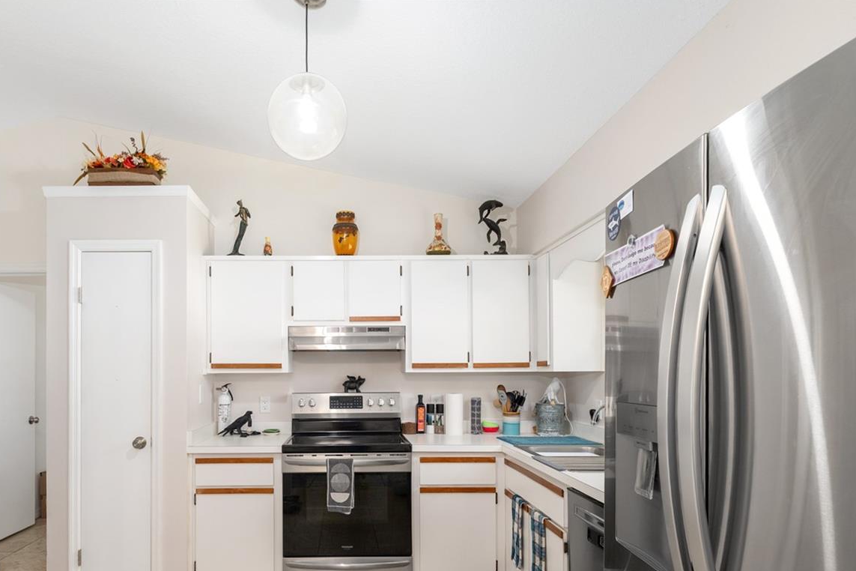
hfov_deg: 80.2
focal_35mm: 21
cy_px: 396
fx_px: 499
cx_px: 342
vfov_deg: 57.7
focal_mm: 15
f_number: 7.1
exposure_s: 1/3
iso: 400
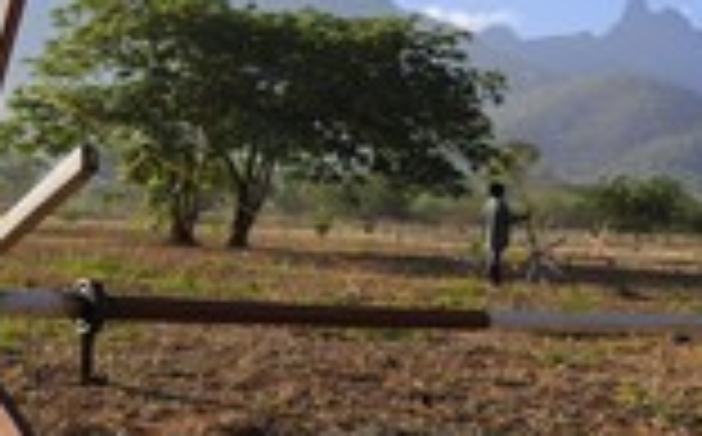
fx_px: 1261
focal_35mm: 66
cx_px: 464
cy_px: 216
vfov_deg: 19.6
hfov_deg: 30.9
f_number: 7.1
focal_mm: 24
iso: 200
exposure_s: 1/320
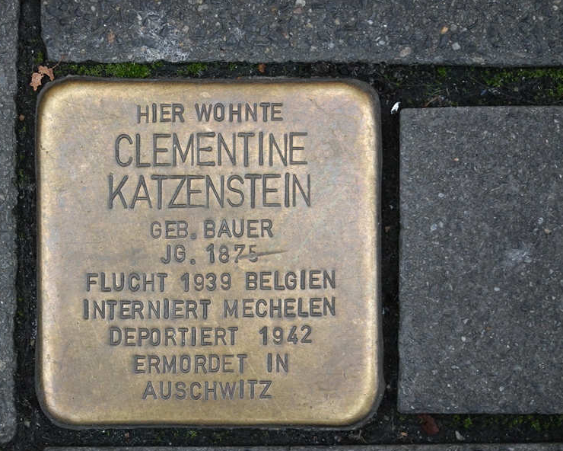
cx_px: 199
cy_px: 240
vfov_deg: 7.8
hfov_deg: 9.7
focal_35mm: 198
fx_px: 3299
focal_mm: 56.73
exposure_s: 1/160
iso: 500
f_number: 4.5
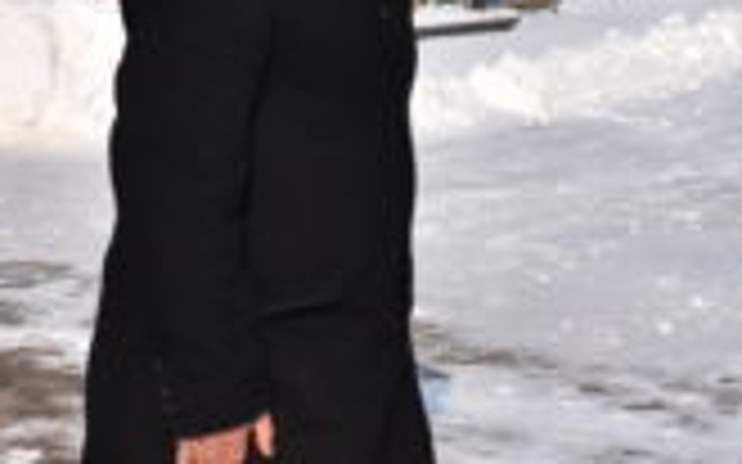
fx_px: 2668
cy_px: -45
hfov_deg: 15.8
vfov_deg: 9.8
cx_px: 468
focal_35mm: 132
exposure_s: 1/250
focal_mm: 34
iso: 100
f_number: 9
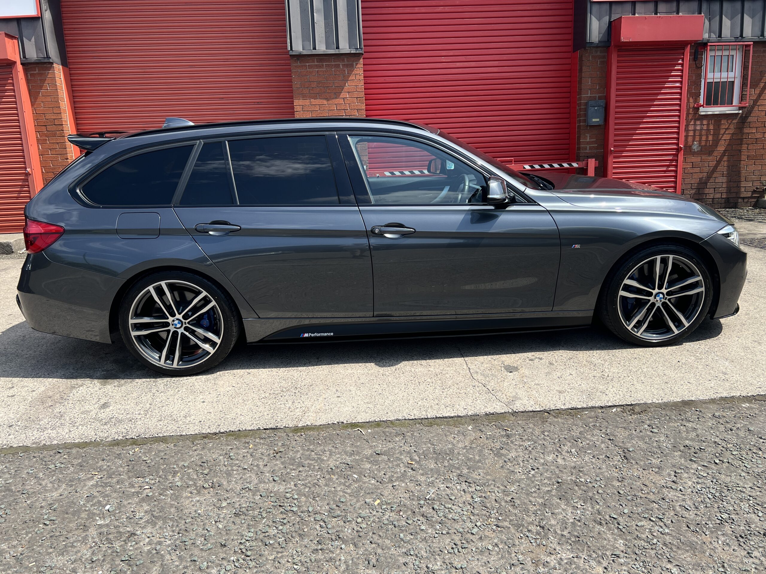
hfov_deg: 67.3
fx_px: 575
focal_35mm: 26
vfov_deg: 53.1
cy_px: 287
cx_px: 383
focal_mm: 5.7
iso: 50
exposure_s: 1/2571
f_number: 1.5
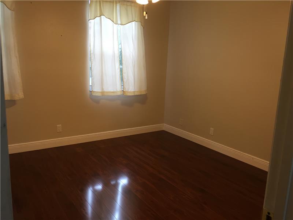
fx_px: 245
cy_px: 110
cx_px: 146
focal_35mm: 29
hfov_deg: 61.7
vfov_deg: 48.2
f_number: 2.2
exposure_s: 1/30
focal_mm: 4.15
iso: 64
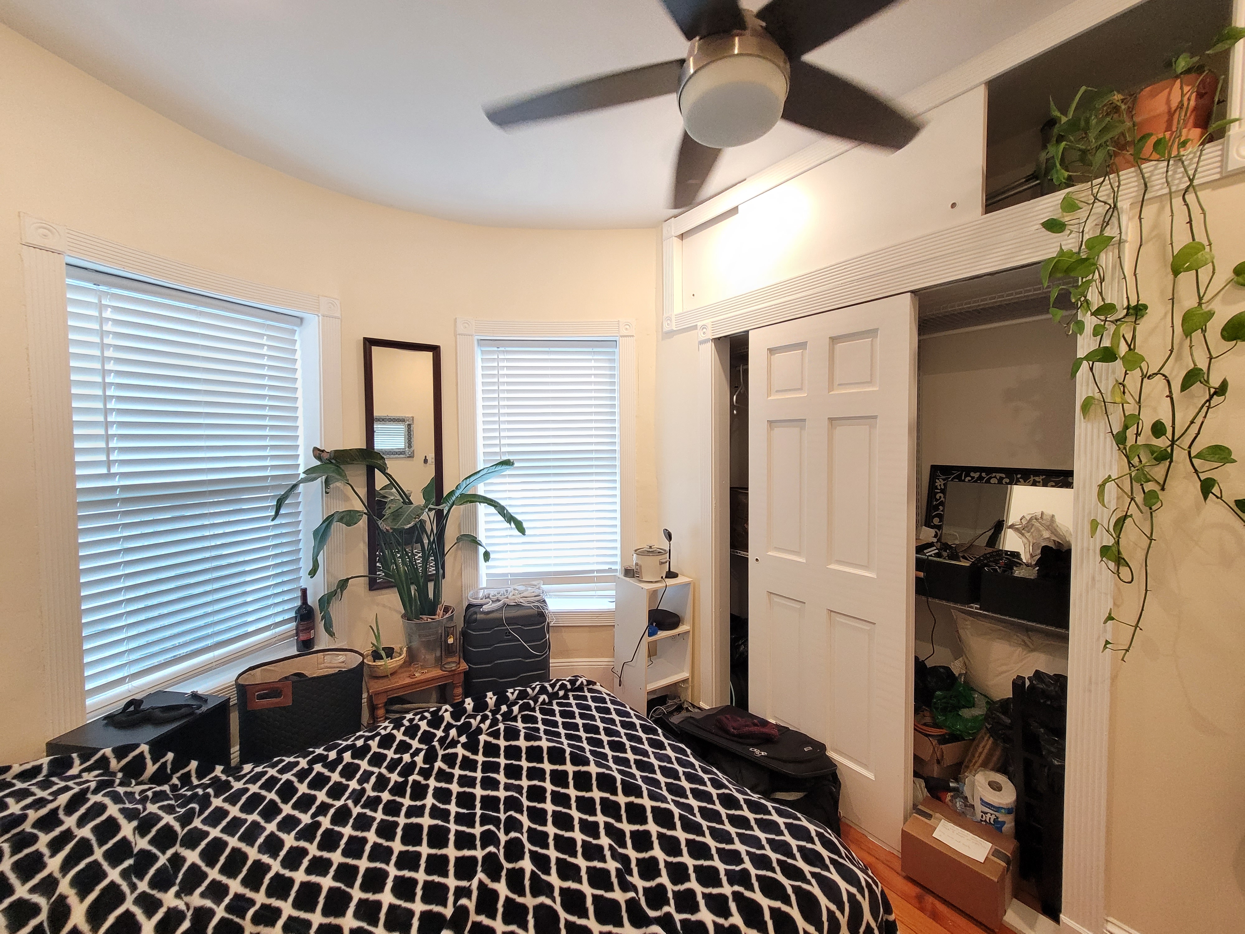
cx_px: 622
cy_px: 467
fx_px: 468
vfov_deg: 89.9
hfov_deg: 106.2
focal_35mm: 13
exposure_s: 1/59
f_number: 2.2
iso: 320
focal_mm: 1.74
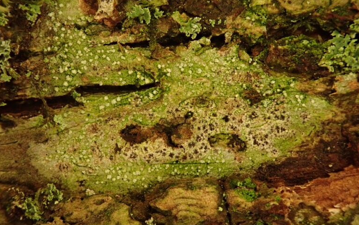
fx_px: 313
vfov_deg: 39.4
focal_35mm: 32
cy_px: 109
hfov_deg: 59.6
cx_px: 179
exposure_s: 1/100
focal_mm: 5.5
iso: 800
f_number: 3.2
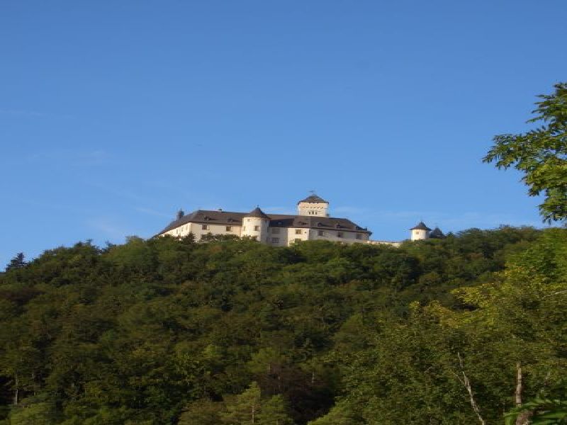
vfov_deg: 16.8
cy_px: 212
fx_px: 1441
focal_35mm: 88
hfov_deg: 22.3
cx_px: 284
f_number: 7
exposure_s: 1/160
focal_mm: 14.6
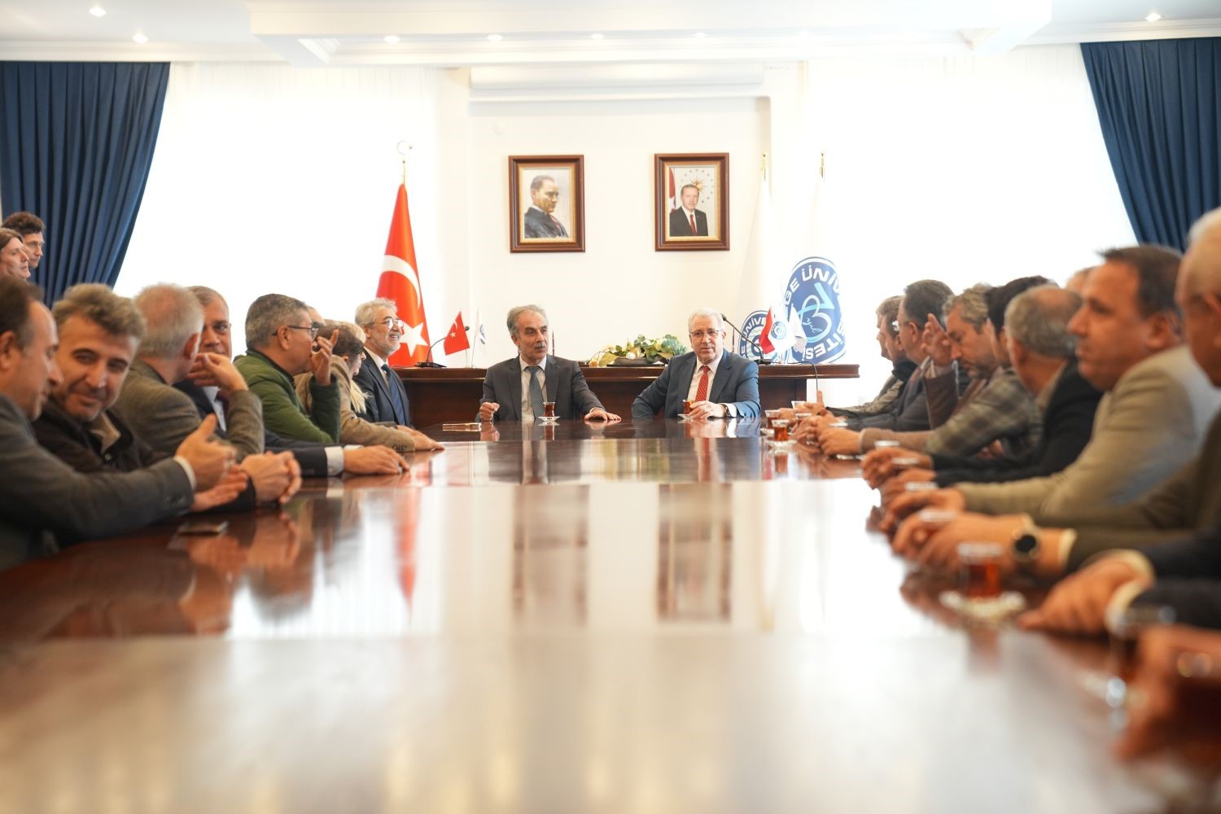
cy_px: 407
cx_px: 610
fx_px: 2374
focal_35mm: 70
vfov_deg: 19.5
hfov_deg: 28.8
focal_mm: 70
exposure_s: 1/125
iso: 1600
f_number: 3.2
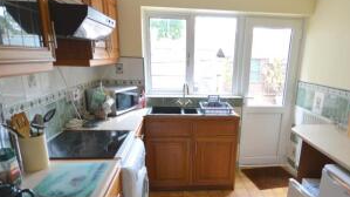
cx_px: 195
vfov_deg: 45.3
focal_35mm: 25
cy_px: 131
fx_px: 232
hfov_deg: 73.8
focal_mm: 10
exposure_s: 1/80
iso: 400
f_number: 4
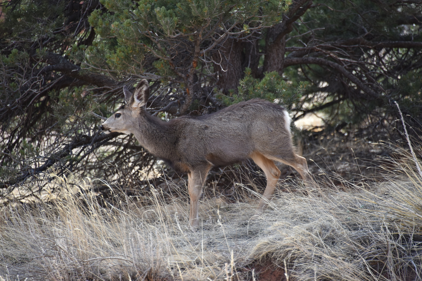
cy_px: 140
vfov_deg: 4.6
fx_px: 3517
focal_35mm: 300
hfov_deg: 6.9
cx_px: 211
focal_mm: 300
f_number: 5.6
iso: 800
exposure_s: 1/640
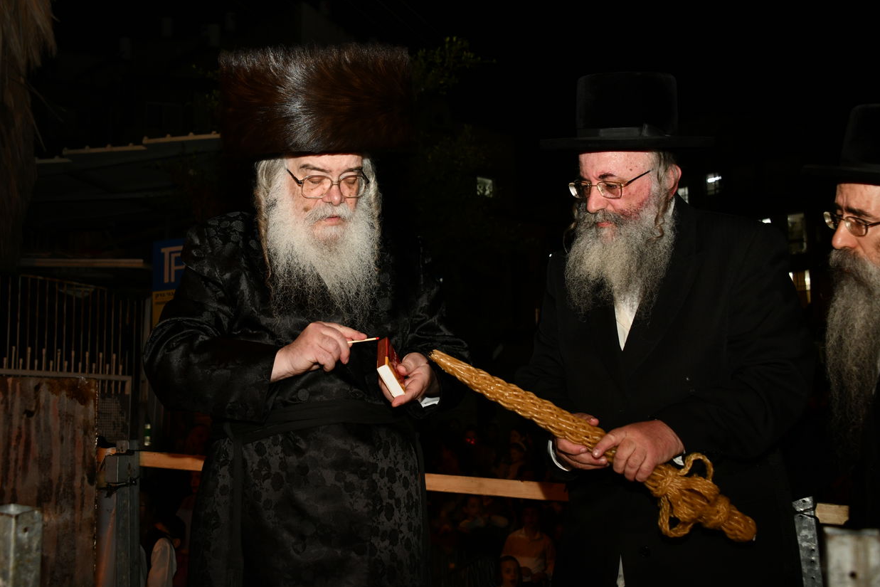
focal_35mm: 43
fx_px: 1051
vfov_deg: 31.2
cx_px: 383
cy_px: 274
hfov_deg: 45.3
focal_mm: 38
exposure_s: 1/60
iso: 800
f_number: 7.1
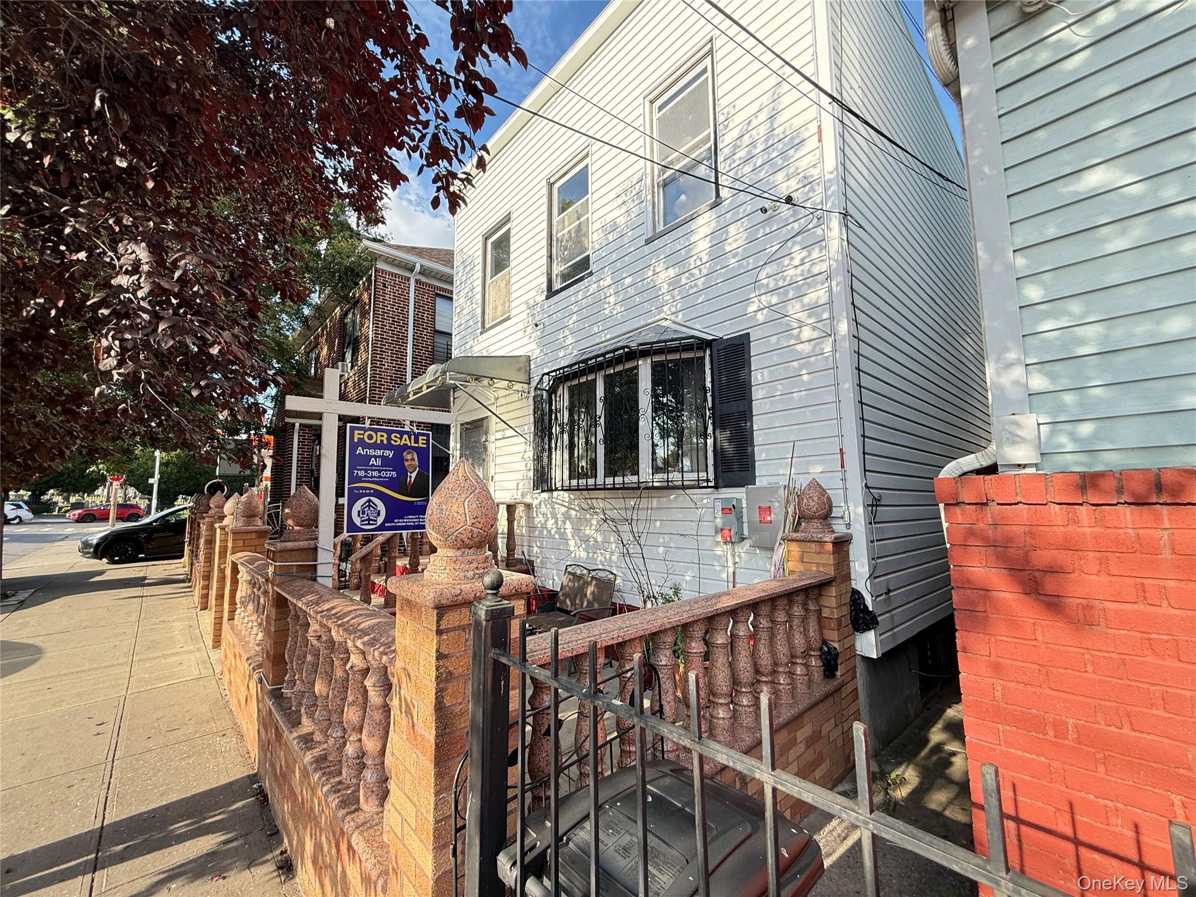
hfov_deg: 102.1
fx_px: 484
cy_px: 448
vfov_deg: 85.7
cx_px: 598
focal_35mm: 14
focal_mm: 2.22
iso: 64
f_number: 2.2
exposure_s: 1/359
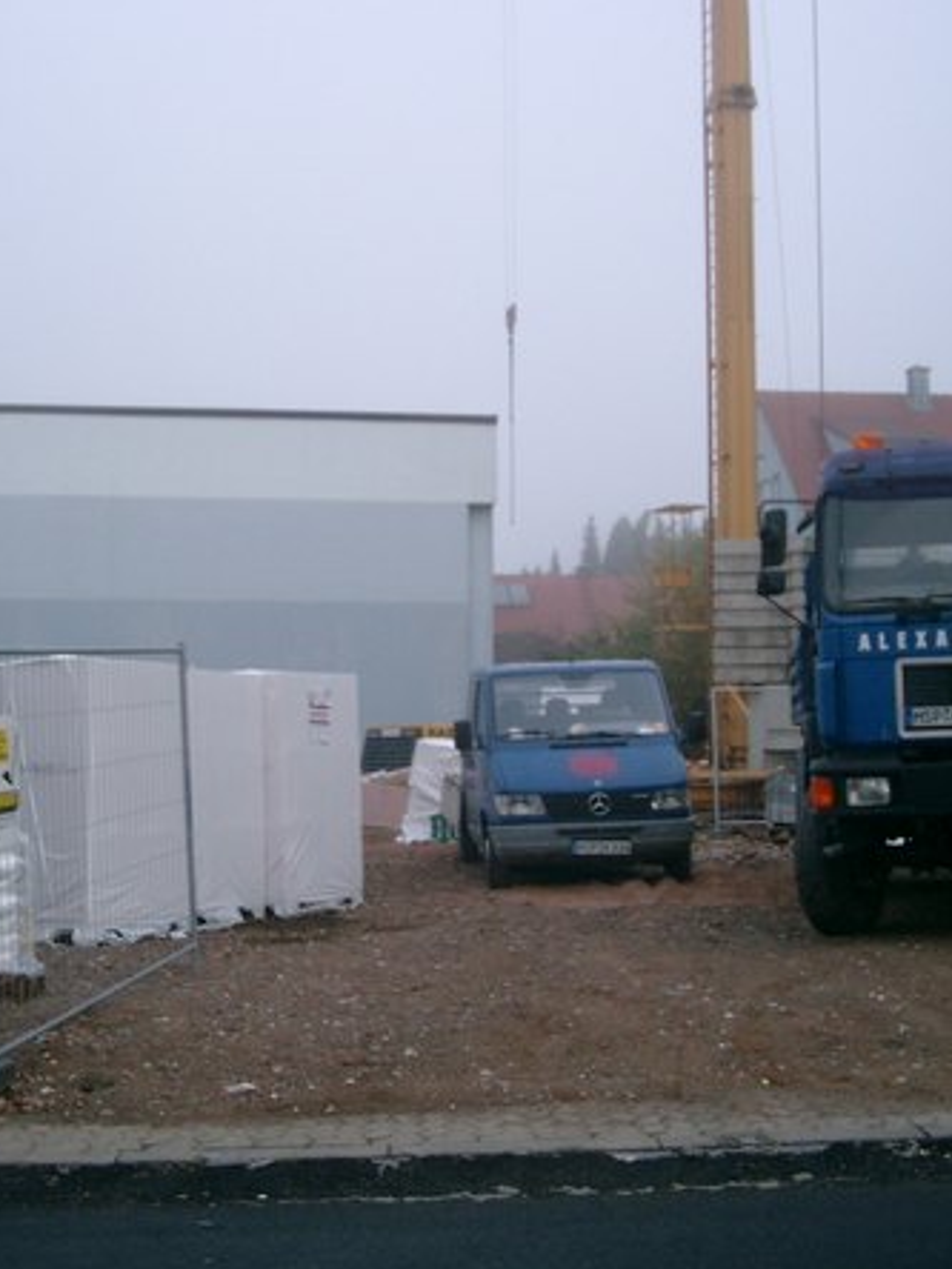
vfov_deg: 38.2
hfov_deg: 29.1
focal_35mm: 50
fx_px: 1833
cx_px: 446
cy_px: 634
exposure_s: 1/800
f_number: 2.6
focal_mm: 7.6
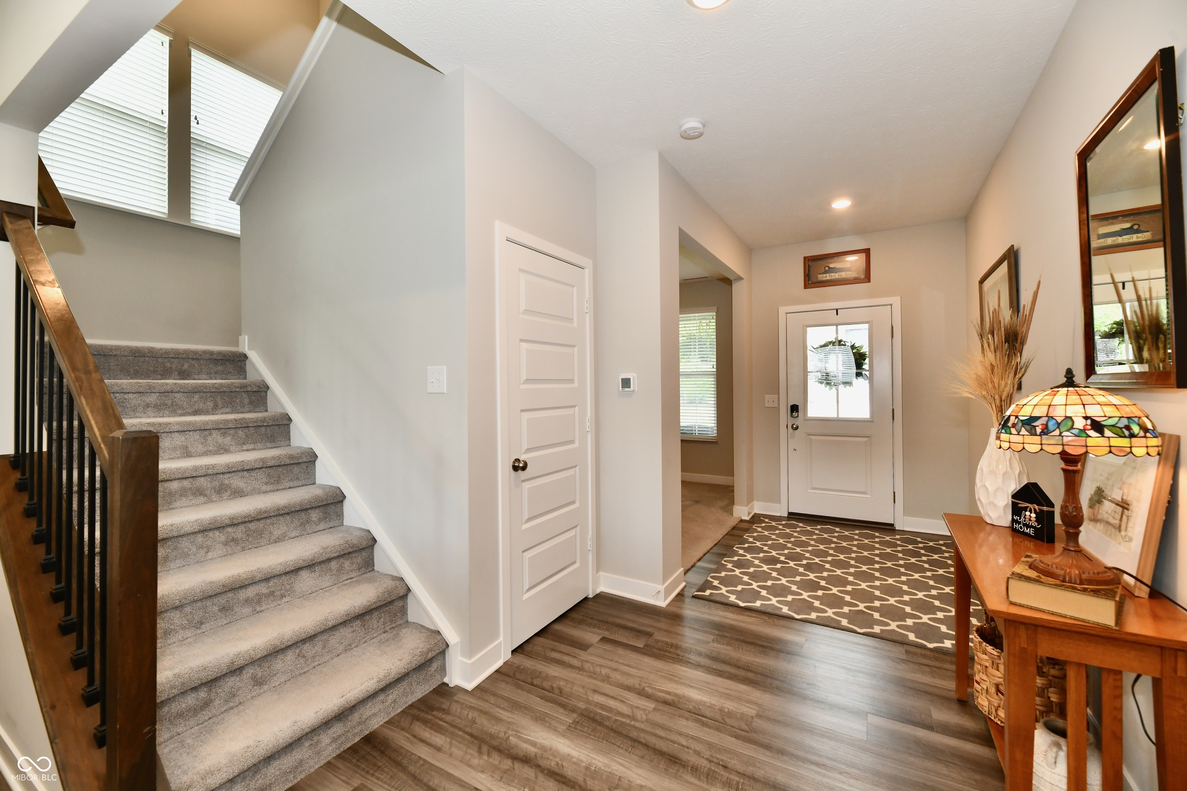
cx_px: 594
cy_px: 396
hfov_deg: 104.3
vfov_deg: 81.2
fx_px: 462
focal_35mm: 14
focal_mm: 14
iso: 640
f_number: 6.3
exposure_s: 1/60
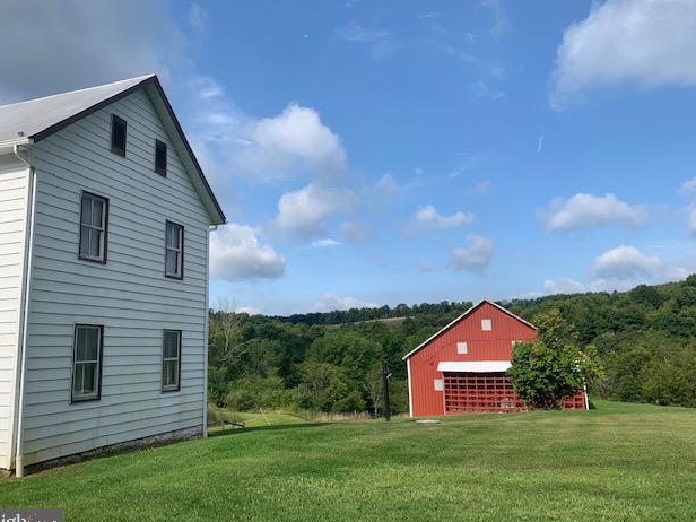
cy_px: 267
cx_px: 337
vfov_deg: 51.4
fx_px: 543
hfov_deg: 65.3
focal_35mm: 27
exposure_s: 1/2257
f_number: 1.8
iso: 25
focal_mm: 4.25
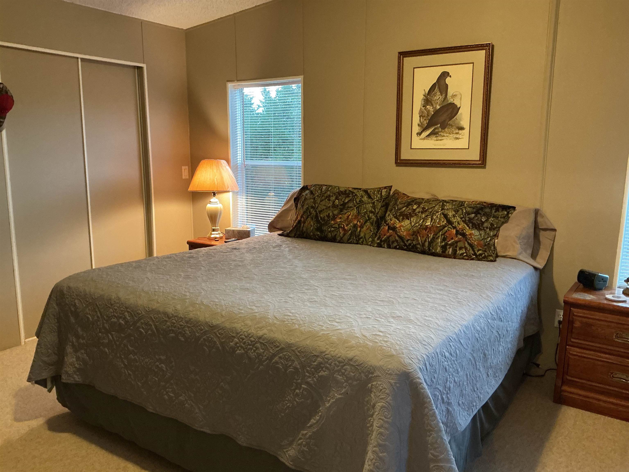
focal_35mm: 29
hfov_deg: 61.7
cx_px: 314
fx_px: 527
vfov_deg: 48.2
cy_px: 236
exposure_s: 1/40
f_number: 1.8
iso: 250
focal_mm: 3
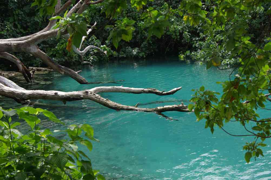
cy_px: 90
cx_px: 136
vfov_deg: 18.1
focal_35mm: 75
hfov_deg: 27.0
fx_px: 564
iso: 100
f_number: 6.7
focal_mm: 50
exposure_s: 1/125
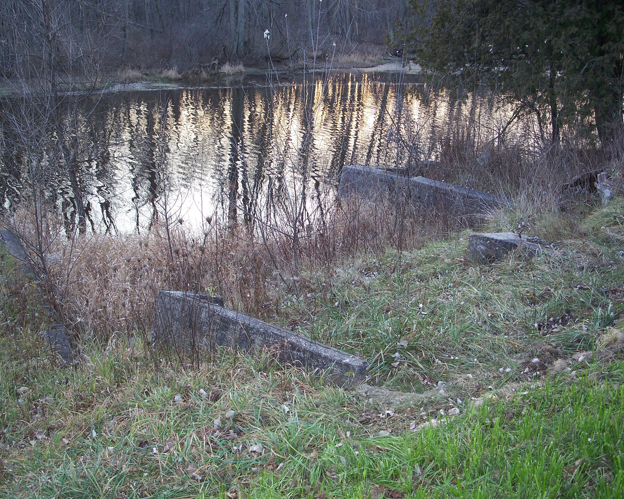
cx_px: 302
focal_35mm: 39
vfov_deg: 38.2
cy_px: 249
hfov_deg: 46.8
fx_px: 720
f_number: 2.8
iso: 125
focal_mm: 7.8
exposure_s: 1/60
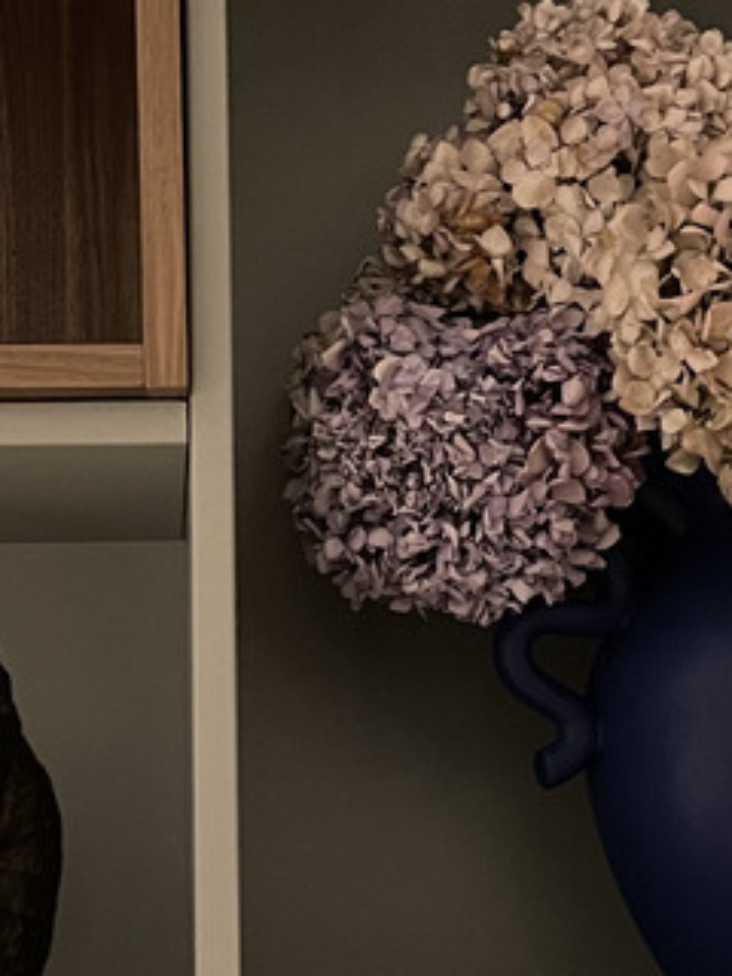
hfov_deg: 18.0
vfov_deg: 23.8
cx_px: 290
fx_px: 2312
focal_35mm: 82
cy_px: 610
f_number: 1.6
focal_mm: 4.2
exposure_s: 1/25
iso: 800
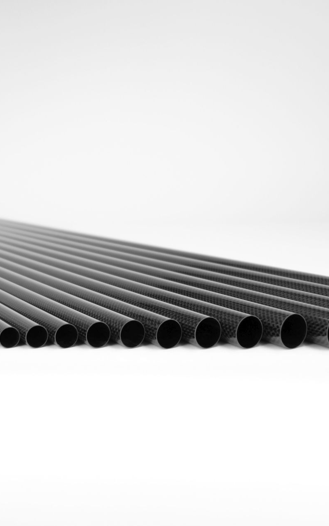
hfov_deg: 29.8
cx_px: 147
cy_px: 264
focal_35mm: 43
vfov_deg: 46.2
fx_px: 617
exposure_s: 1/400
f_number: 1.8
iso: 200
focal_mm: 10.4
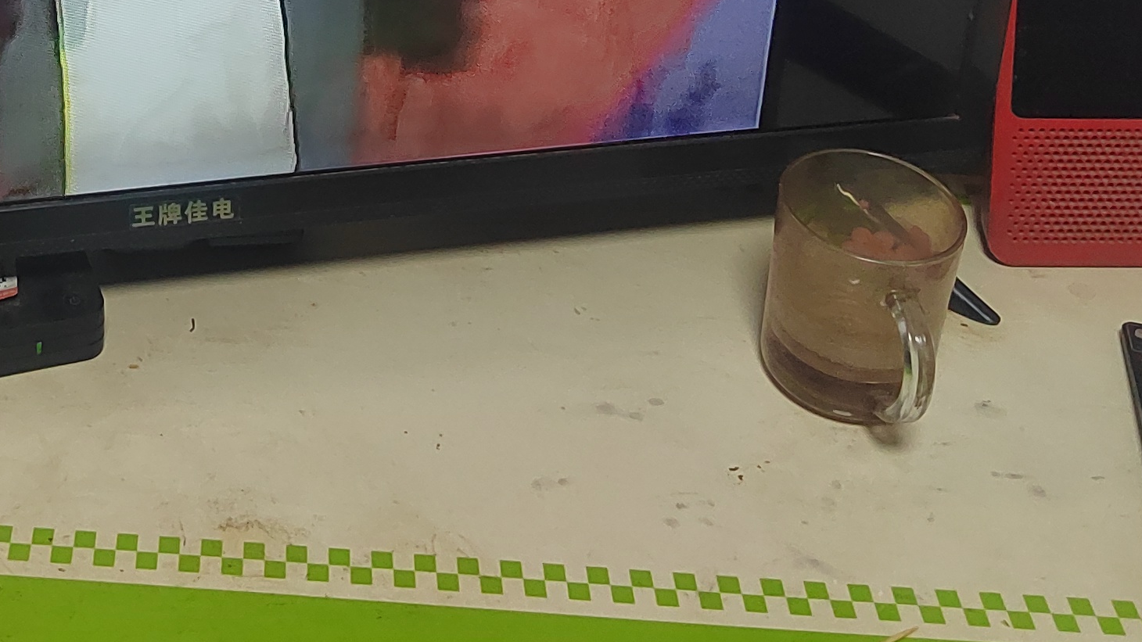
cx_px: 169
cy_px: -351
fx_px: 2029
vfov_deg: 16.3
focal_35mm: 67
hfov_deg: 30.4
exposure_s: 1/100
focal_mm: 5.52
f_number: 1.9
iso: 2638
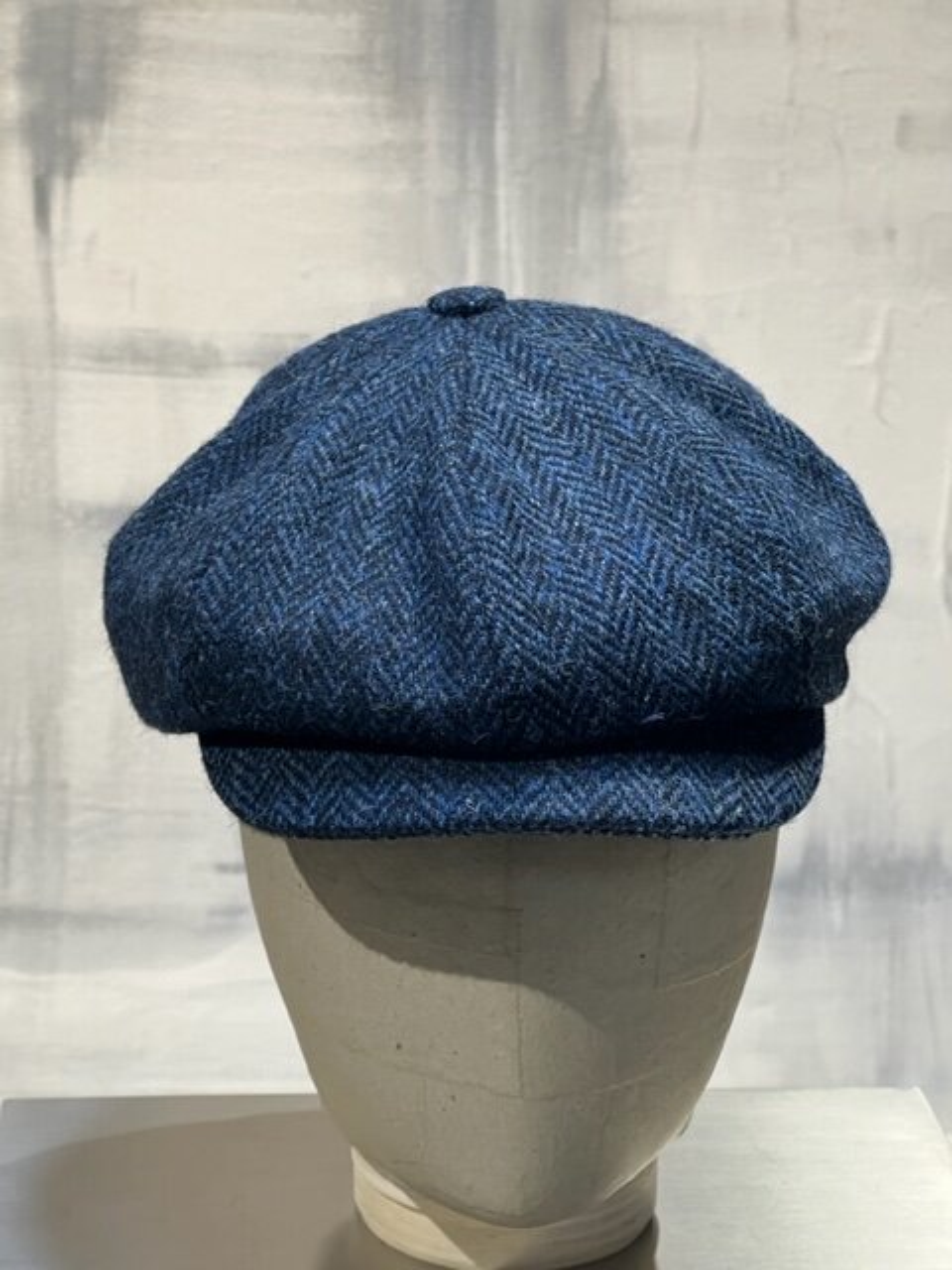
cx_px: 476
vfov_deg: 25.3
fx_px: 2824
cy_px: 635
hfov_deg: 19.1
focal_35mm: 77
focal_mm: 9
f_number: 2.8
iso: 100
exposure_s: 1/100
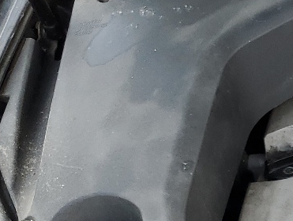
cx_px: 585
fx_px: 949
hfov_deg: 14.5
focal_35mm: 112
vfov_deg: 12.5
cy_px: 337
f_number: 1.5
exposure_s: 1/417
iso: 50
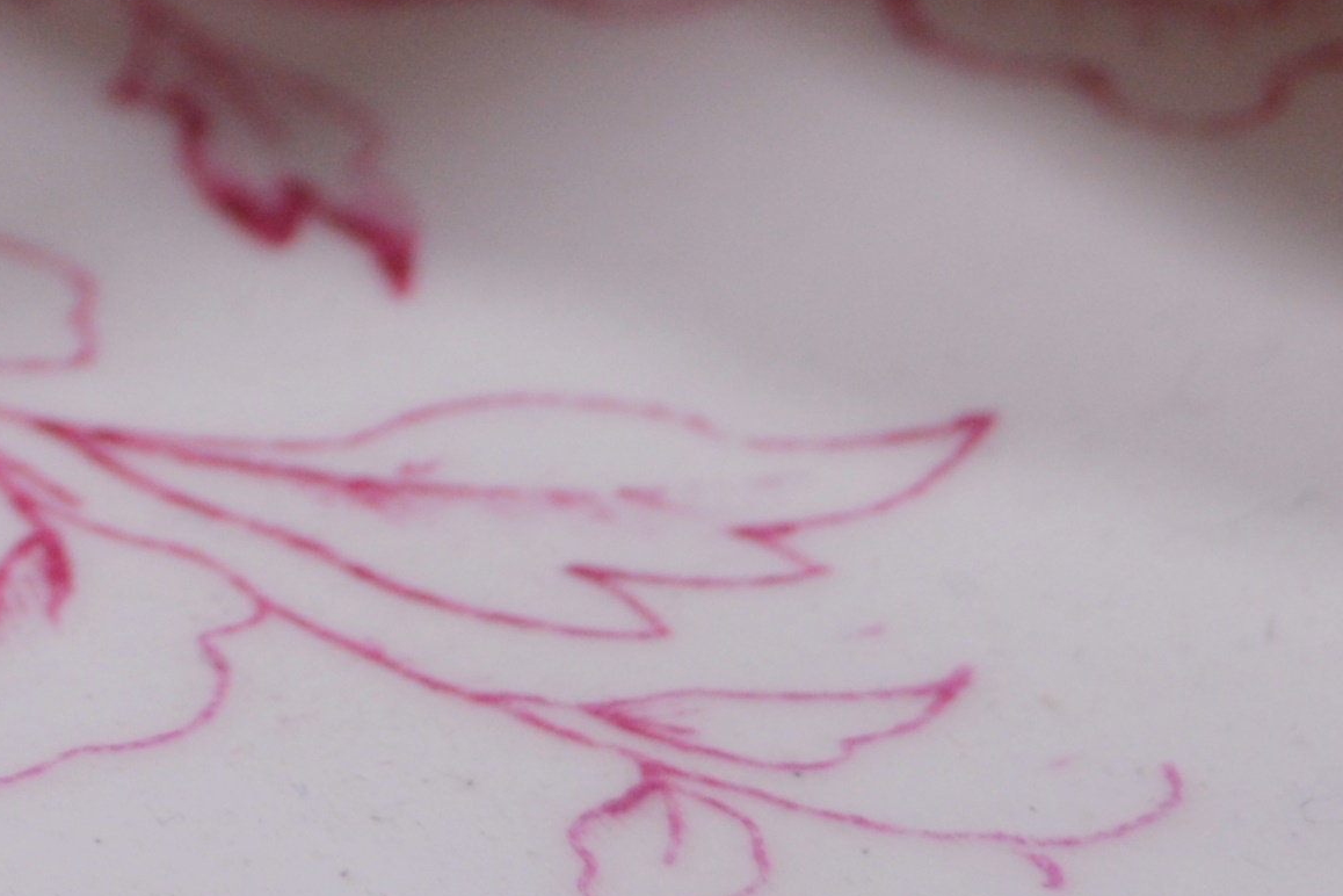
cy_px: -1057
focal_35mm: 373
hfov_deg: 5.4
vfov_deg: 3.6
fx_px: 13914
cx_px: -1208
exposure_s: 1/160
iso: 200
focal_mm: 48
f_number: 6.3
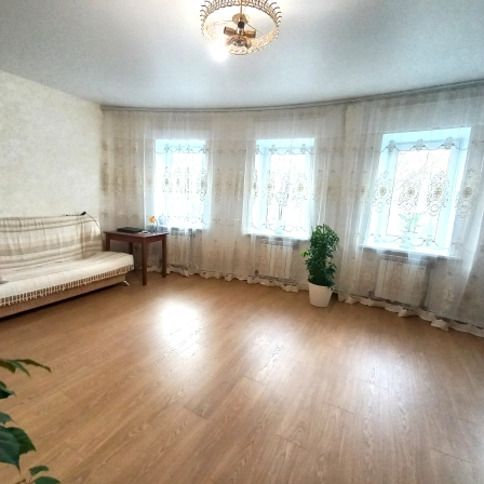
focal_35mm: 16
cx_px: 219
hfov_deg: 87.2
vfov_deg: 87.4
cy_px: 247
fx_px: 253
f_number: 2.2
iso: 125
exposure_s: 1/33
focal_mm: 1.42
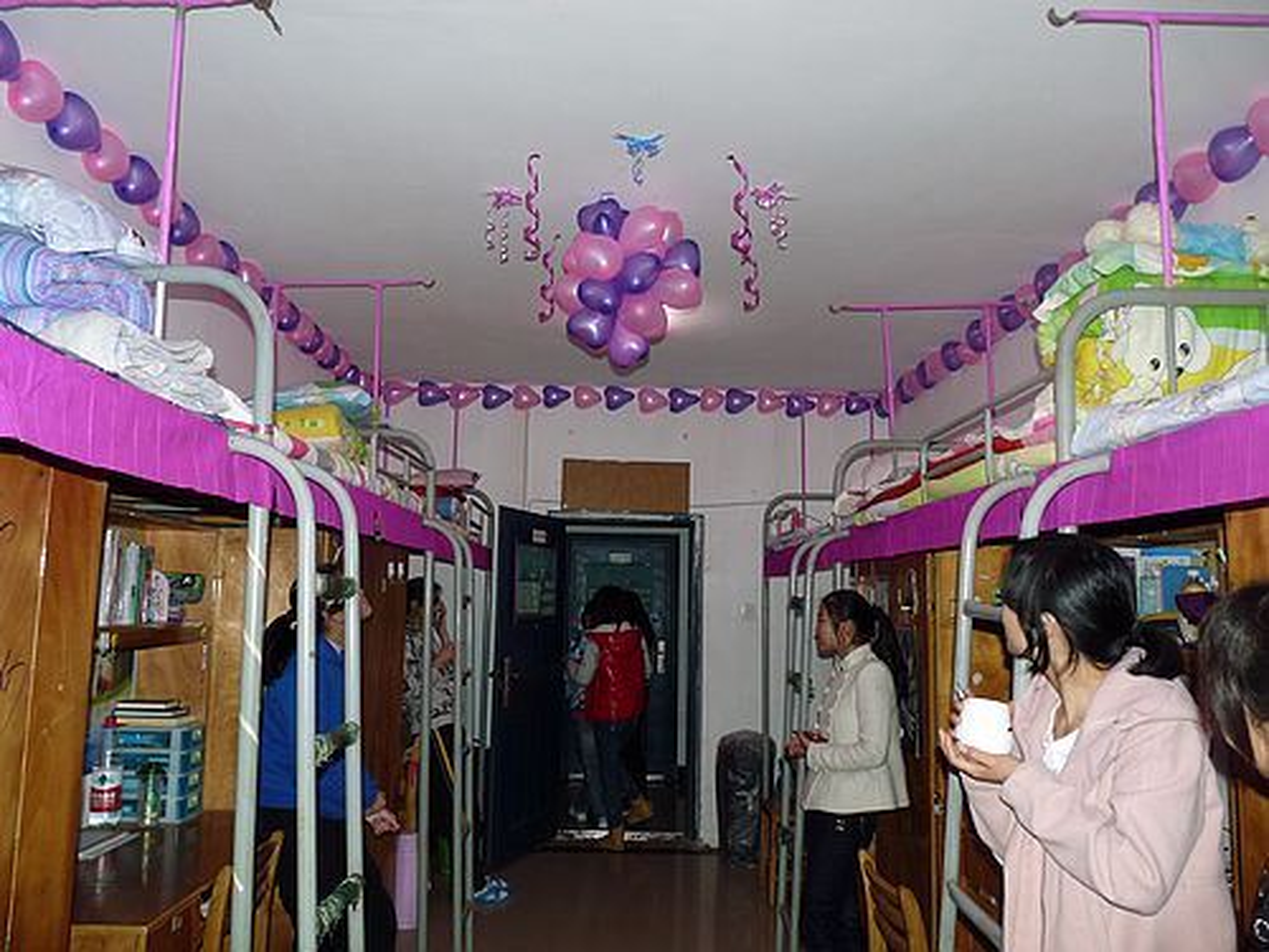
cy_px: 476
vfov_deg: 51.4
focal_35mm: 27
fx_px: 990
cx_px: 634
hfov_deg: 65.3
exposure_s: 1/30
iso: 125
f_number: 2.8
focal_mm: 4.8
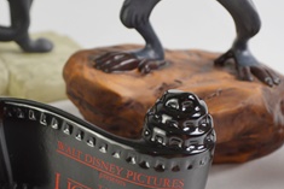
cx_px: 82
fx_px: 545
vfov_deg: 19.7
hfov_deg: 28.9
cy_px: 123
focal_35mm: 69
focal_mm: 18
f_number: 5.6
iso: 400
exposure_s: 1/125
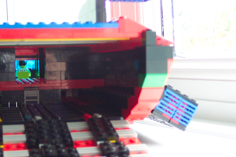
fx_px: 393
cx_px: 55
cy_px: 87
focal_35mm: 60
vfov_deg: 22.6
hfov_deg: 32.7
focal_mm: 8
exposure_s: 1/30
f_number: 2.8
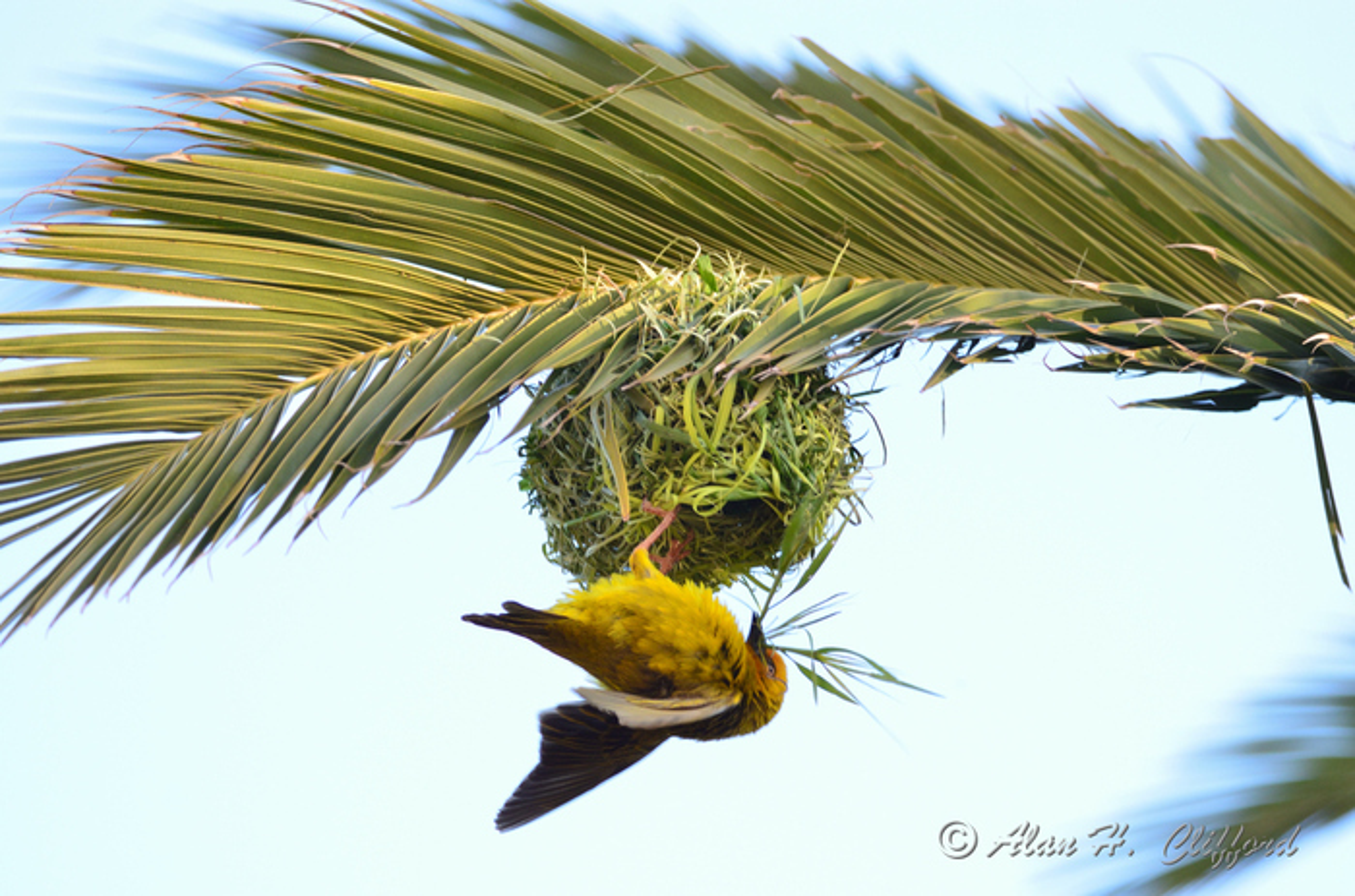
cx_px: 678
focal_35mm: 262
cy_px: 448
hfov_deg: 7.9
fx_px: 9856
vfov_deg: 5.2
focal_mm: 175
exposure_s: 1/250
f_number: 5
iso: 640
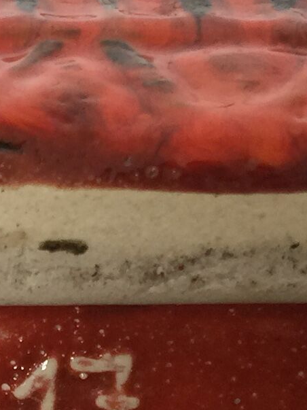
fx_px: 1857
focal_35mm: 157
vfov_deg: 12.4
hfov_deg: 9.4
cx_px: -3
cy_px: 415
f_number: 2.2
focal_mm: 4.15
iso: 32
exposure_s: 1/33
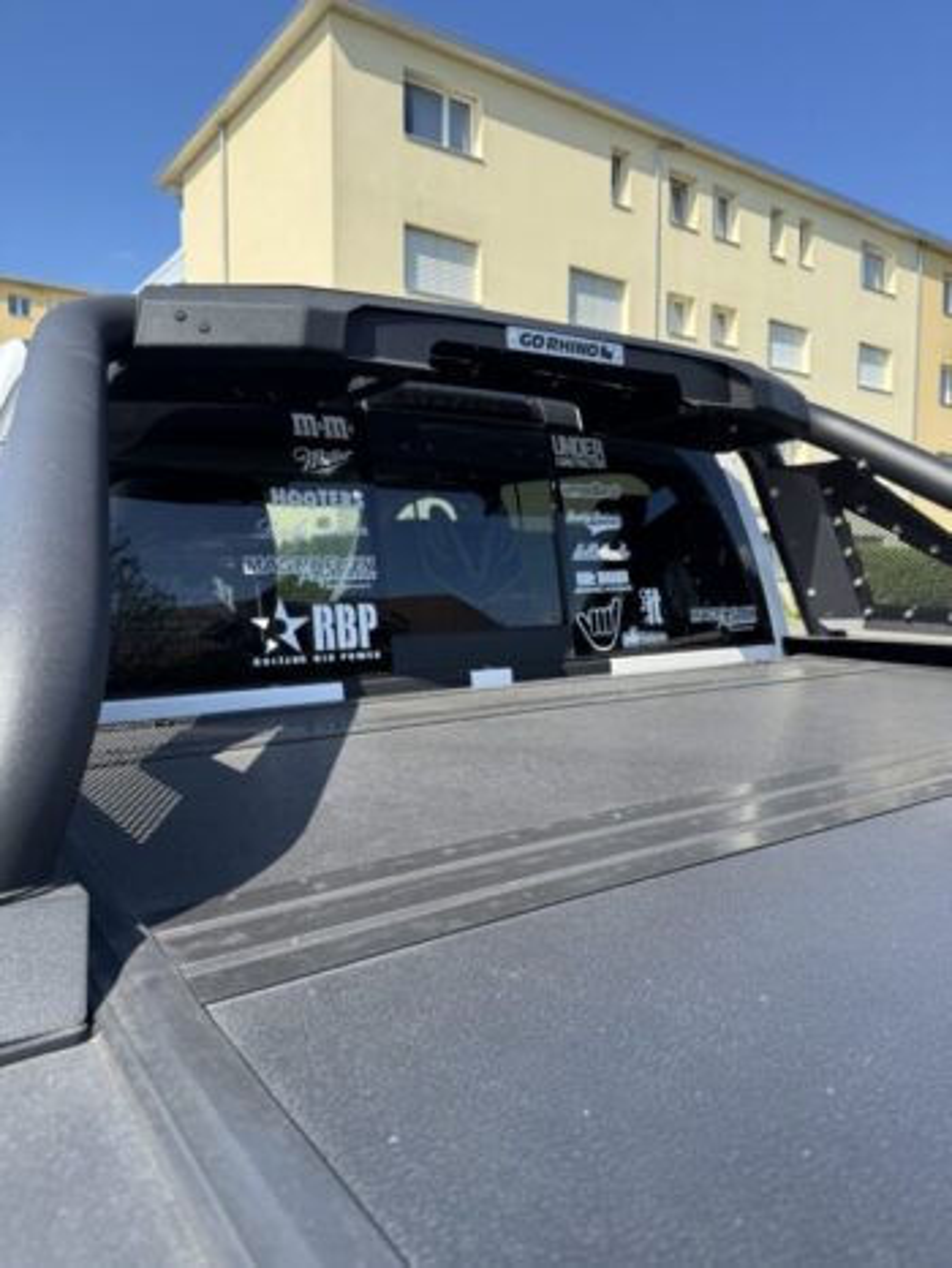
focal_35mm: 24
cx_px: 476
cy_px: 634
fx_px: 879
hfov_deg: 56.9
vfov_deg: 71.6
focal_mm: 6.76
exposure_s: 1/1980
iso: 80
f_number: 1.78
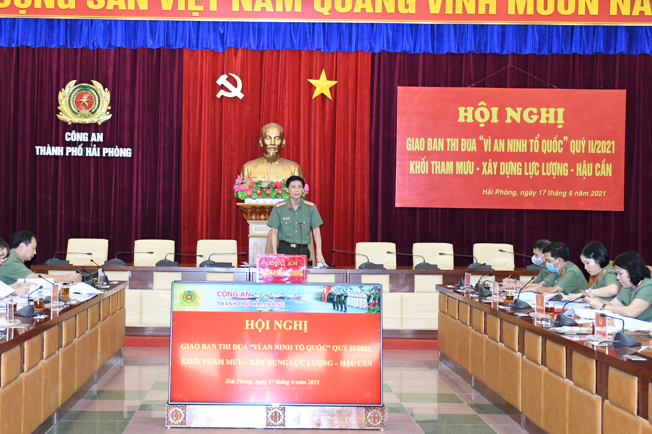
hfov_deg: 32.0
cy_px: 186
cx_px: 288
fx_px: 1137
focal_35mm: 63
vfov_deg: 21.6
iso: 2500
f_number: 4
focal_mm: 27
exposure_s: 1/200
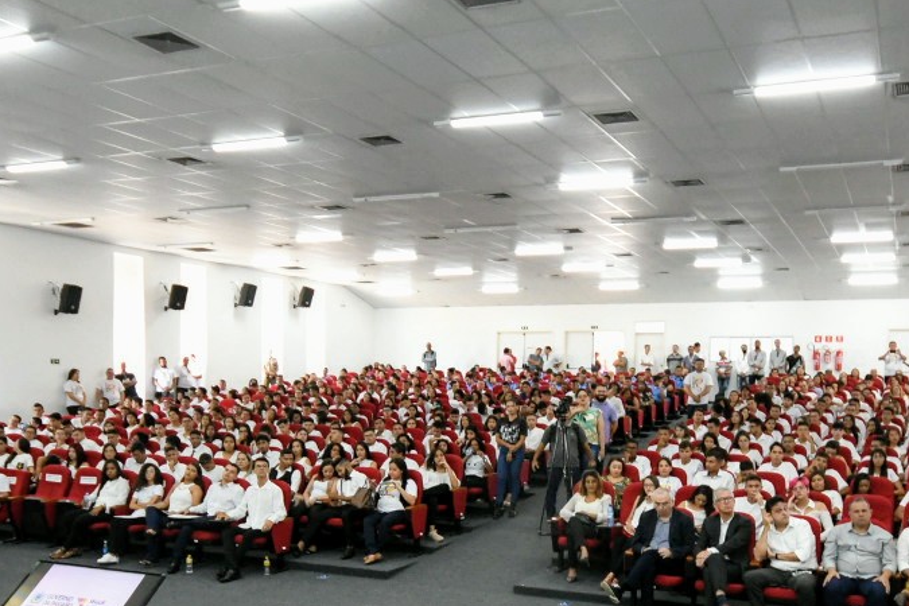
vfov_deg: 36.2
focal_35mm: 36
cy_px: 435
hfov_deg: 53.0
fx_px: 909
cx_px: 506
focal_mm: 10
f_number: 4
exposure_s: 1/60
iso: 2000
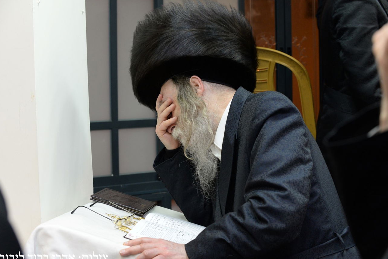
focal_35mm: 76
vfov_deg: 17.9
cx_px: 197
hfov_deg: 26.7
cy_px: 127
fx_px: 819
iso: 1600
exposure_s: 1/80
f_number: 5
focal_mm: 70
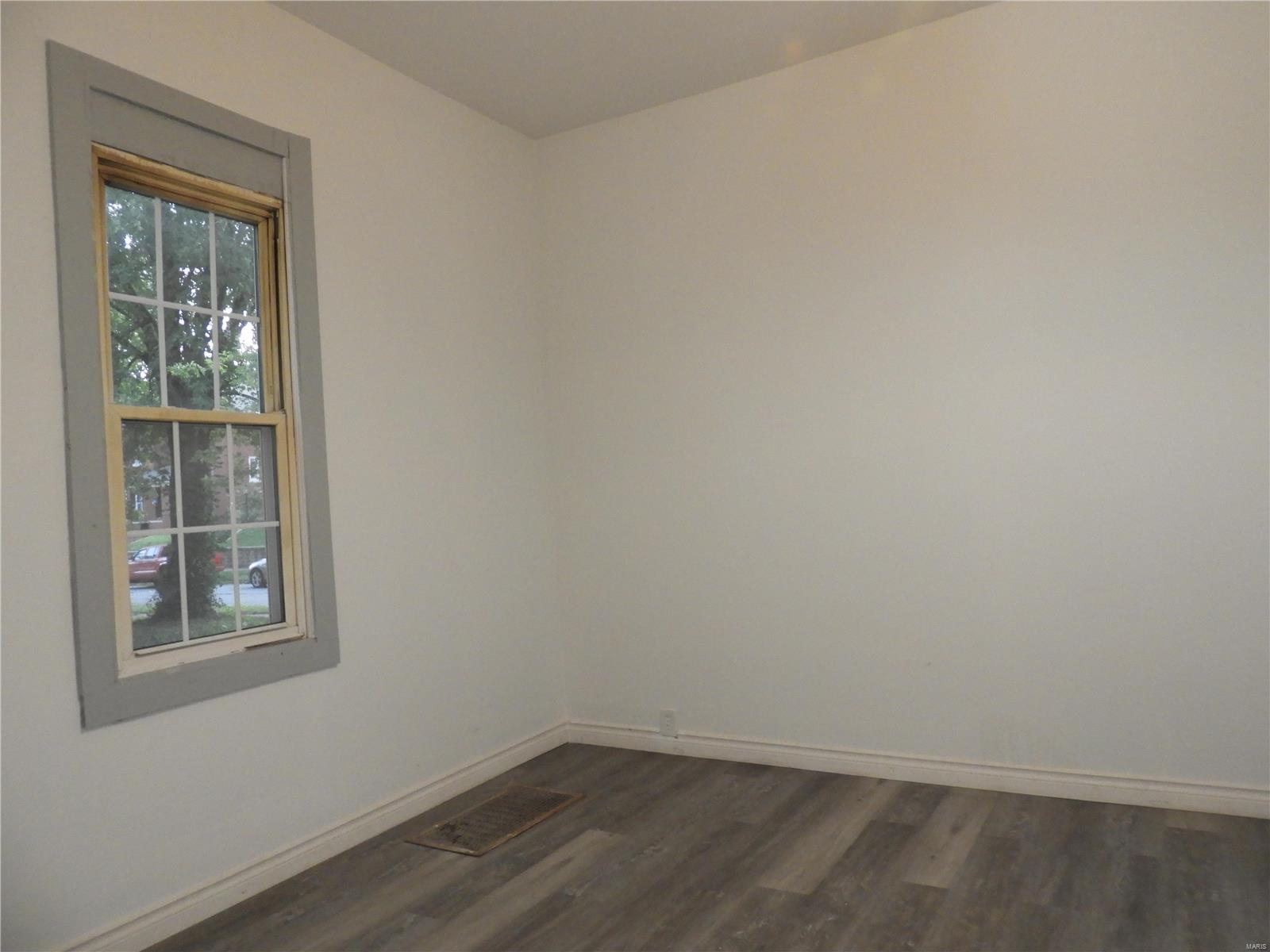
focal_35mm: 24
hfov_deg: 71.6
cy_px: 476
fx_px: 881
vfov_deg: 56.8
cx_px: 635
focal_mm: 4.3
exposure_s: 1/30
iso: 500
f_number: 3.3
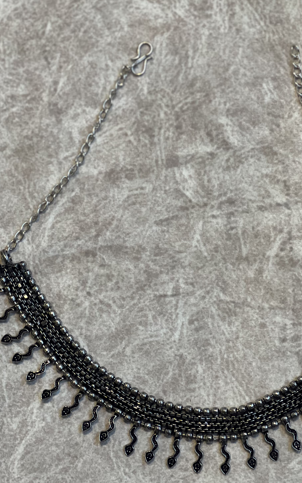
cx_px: 204
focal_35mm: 113
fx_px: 1488
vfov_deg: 18.4
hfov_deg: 11.6
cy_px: 237
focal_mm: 9
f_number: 2.8
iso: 320
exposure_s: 1/33
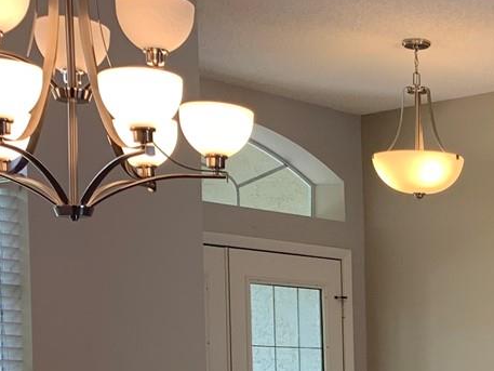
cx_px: 620
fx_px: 1299
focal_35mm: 91
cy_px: 473
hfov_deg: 20.0
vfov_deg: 15.5
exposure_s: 1/120
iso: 64
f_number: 1.8
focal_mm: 4.25
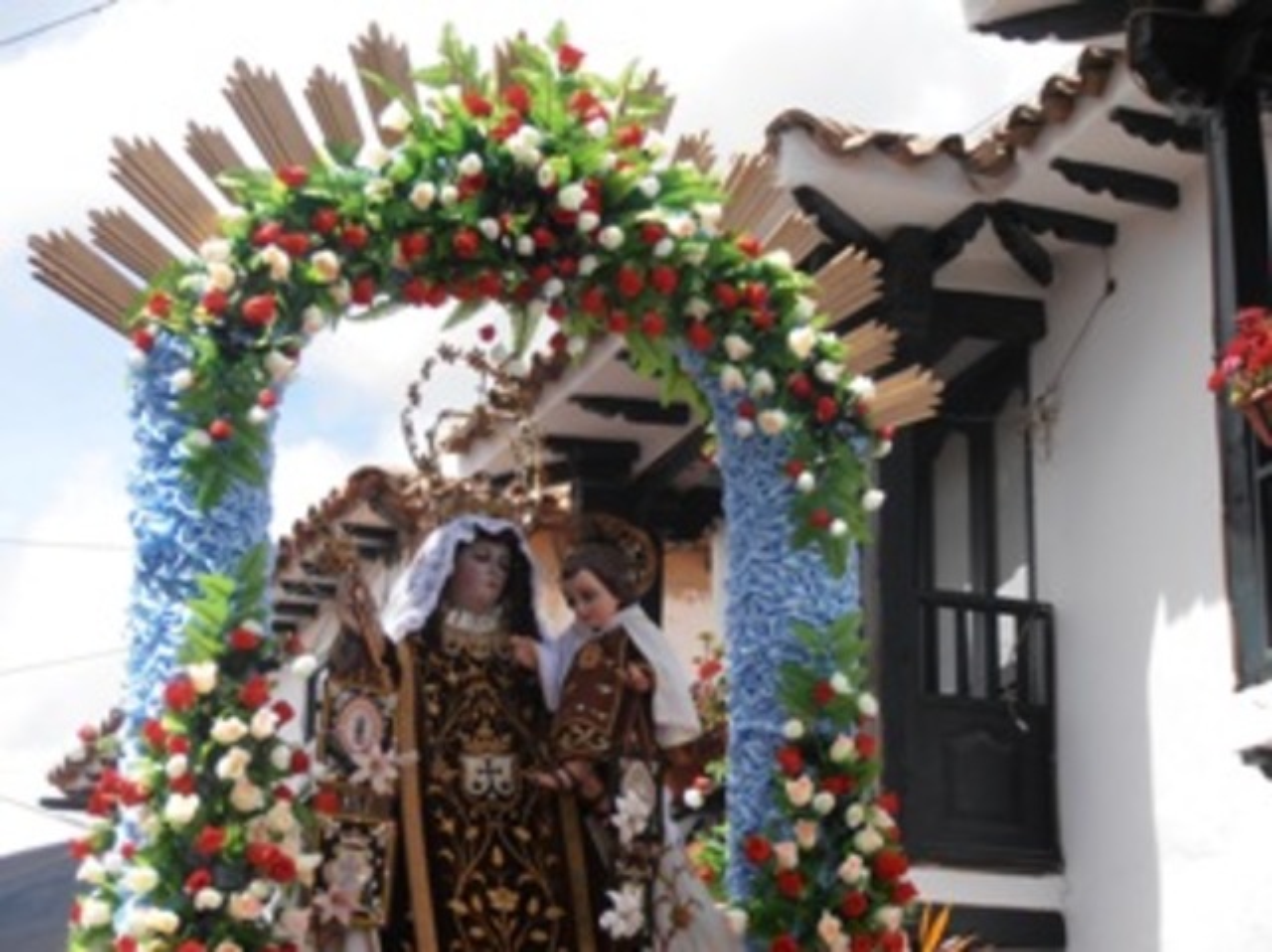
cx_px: 636
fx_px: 4076
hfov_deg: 17.7
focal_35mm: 111
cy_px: 476
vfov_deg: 13.3
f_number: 5.5
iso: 80
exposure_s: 1/320
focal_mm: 19.64
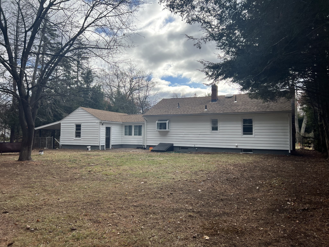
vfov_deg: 53.1
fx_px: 247
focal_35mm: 26
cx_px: 164
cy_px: 124
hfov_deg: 67.3
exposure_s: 1/2841
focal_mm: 5.7
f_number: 1.5
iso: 50
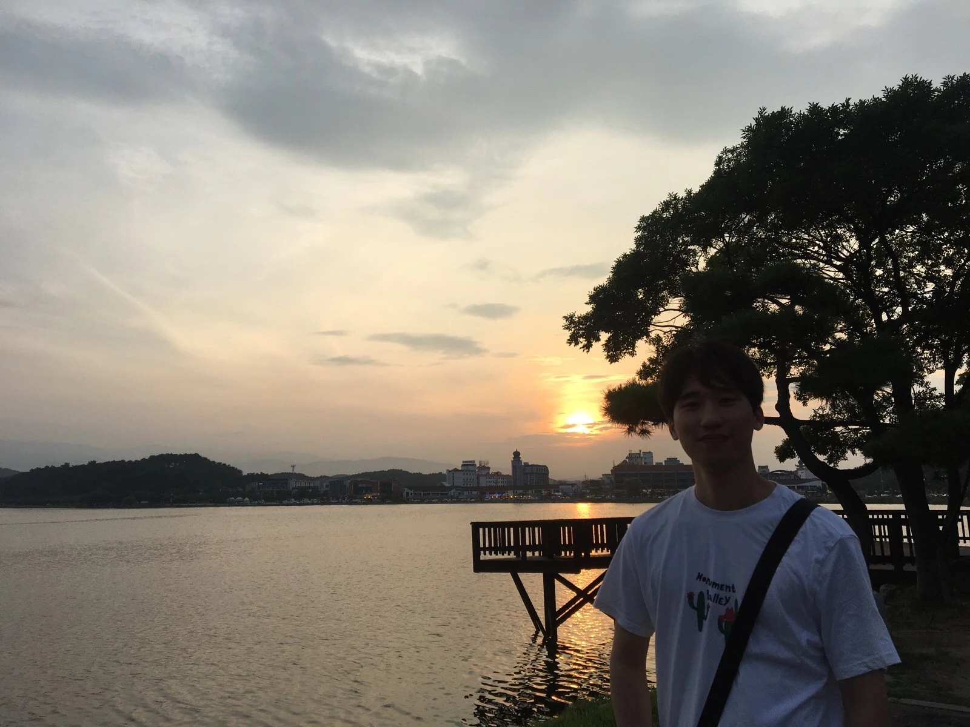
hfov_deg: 61.7
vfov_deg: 48.2
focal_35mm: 29
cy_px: 364
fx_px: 813
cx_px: 485
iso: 25
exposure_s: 1/667
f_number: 2.2
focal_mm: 4.15
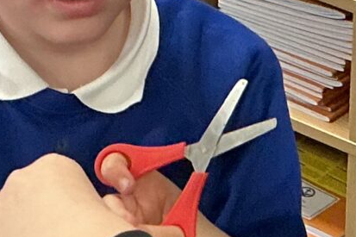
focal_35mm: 187
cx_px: 215
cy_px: 407
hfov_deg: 11.0
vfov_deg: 7.2
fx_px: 1848
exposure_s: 1/60
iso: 160
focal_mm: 3
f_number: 1.8
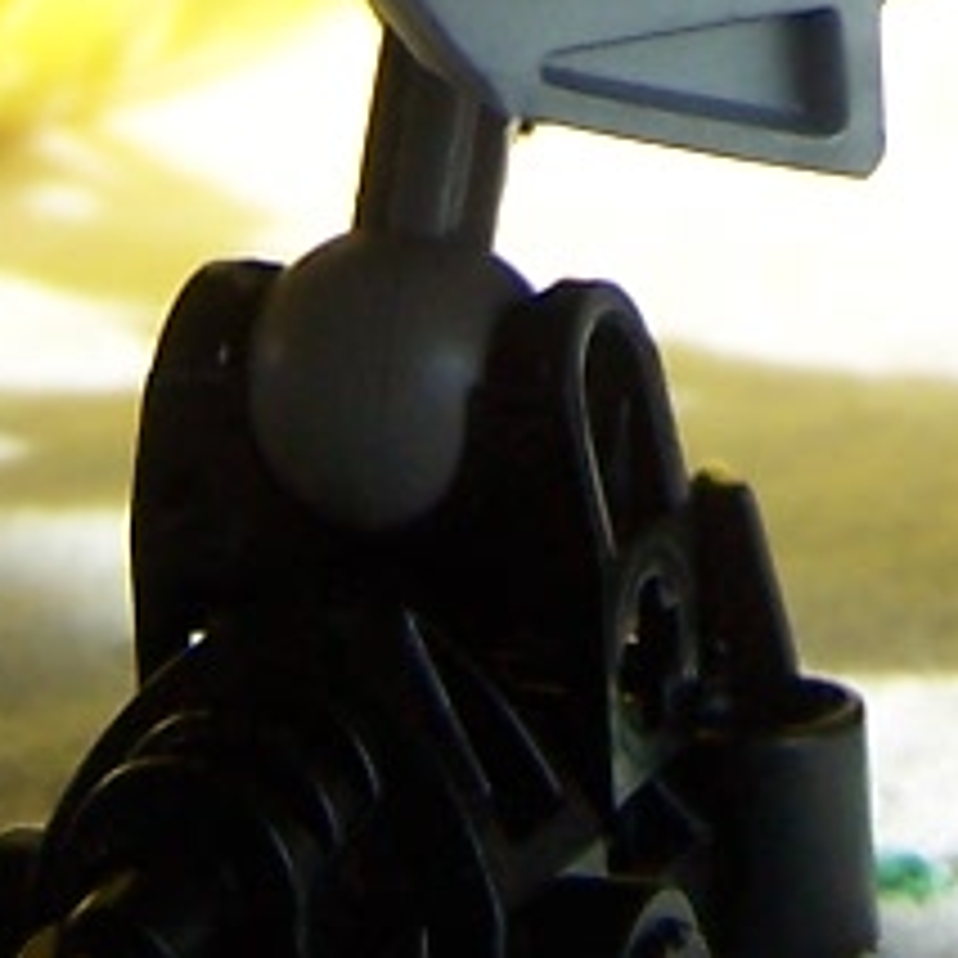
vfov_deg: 8.5
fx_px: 5918
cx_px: 1129
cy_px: -1304
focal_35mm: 189
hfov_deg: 9.1
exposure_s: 1/350
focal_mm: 6.3
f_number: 2.8
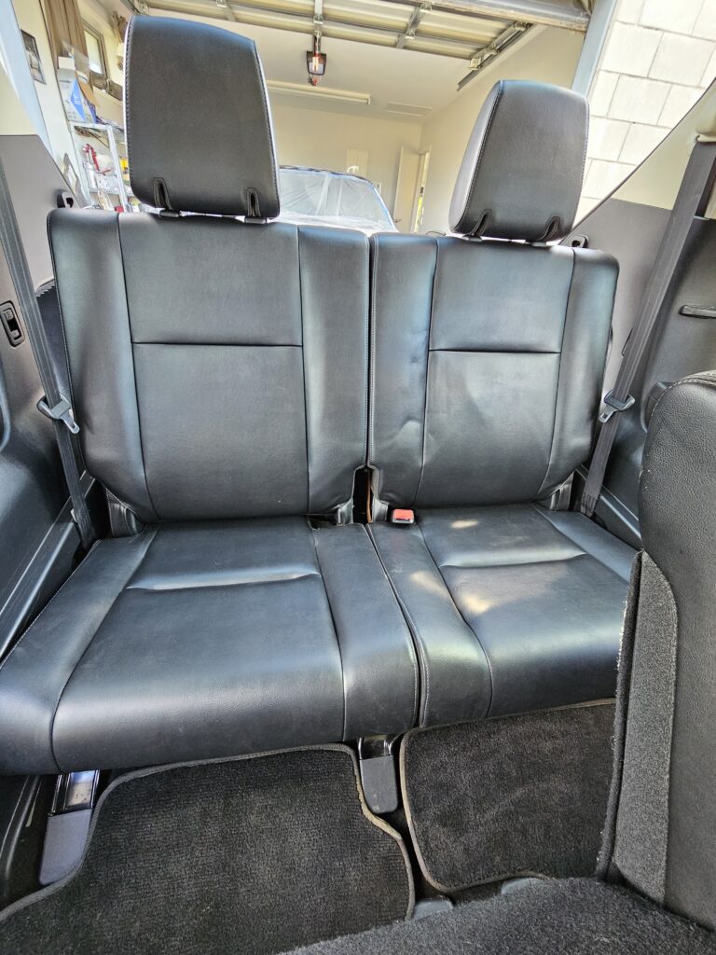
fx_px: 359
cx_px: 358
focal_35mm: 13
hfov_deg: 89.9
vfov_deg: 106.2
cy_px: 478
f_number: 2.2
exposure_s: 1/50
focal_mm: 2.2
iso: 320
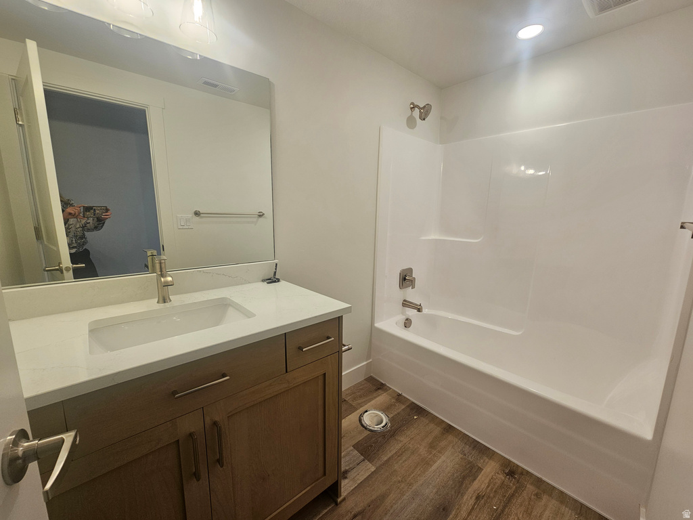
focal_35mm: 13
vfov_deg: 89.9
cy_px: 260
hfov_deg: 106.2
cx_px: 346
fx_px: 260
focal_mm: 2.2
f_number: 2.2
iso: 64
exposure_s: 1/60
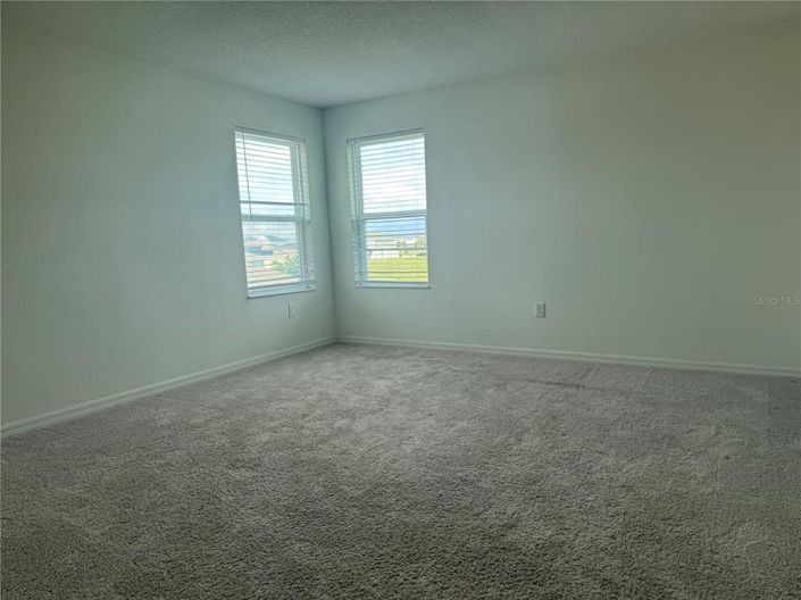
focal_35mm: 24
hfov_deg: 71.6
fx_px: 555
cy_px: 300
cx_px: 400
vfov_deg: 56.8
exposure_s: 1/121
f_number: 1.78
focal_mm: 6.76
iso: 64
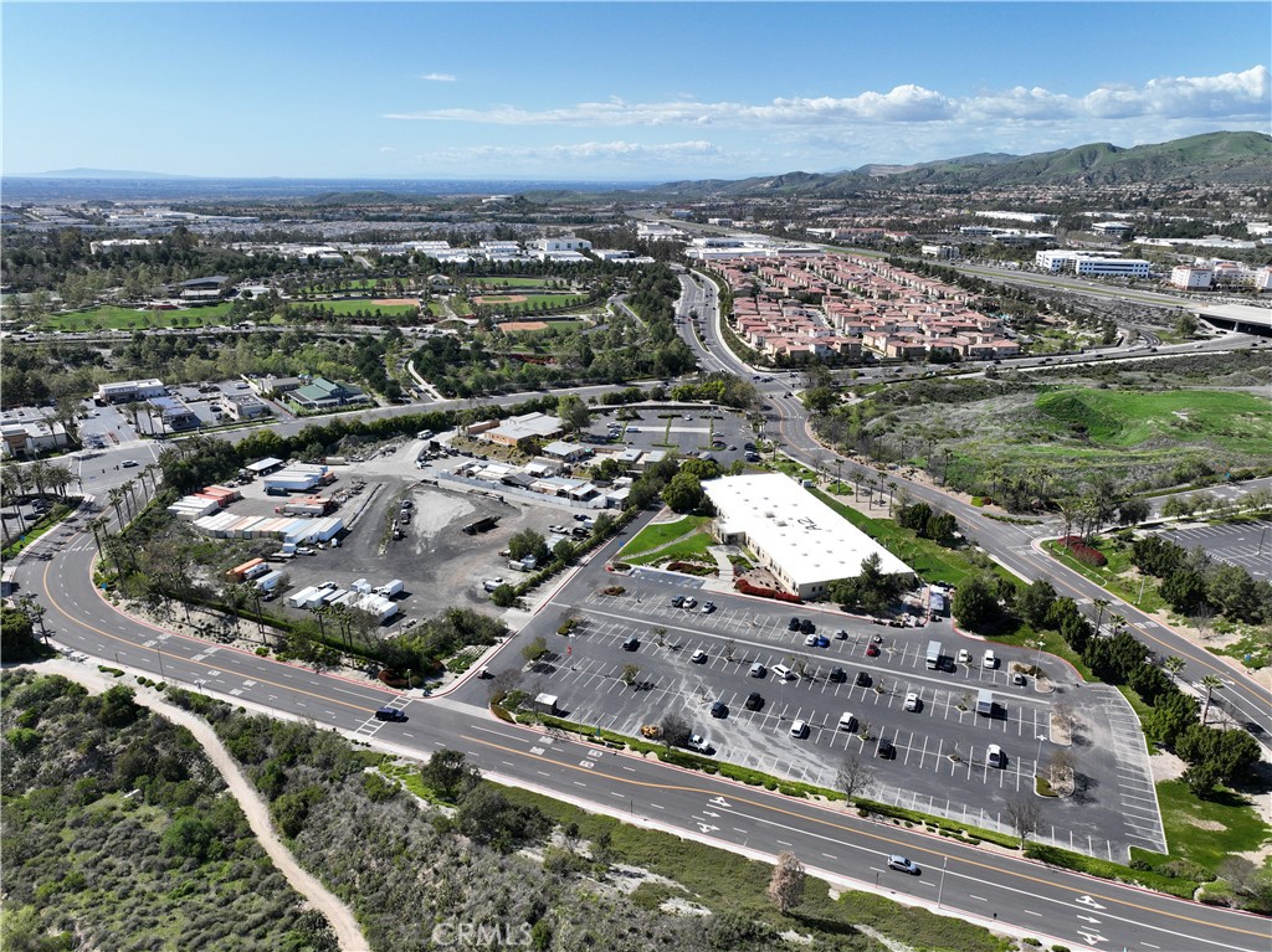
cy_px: 476
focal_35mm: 24
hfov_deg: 71.6
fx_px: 881
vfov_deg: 56.8
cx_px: 636
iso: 120
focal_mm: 12.29
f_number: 2.8
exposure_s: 1/2000
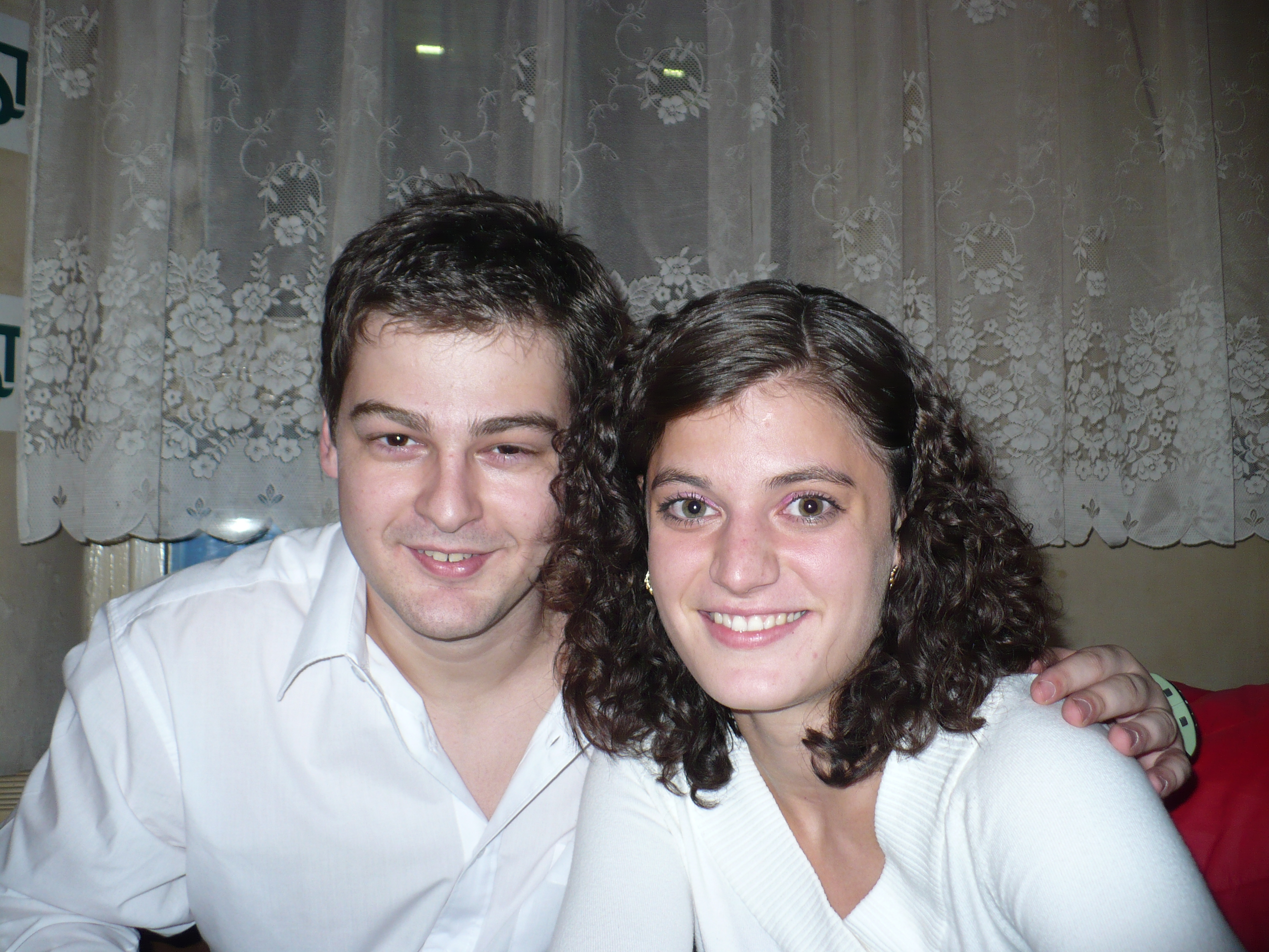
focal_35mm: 37
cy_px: 476
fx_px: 1356
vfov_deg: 38.7
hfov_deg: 50.1
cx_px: 634
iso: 100
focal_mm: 6.1
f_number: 2.8
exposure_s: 1/30
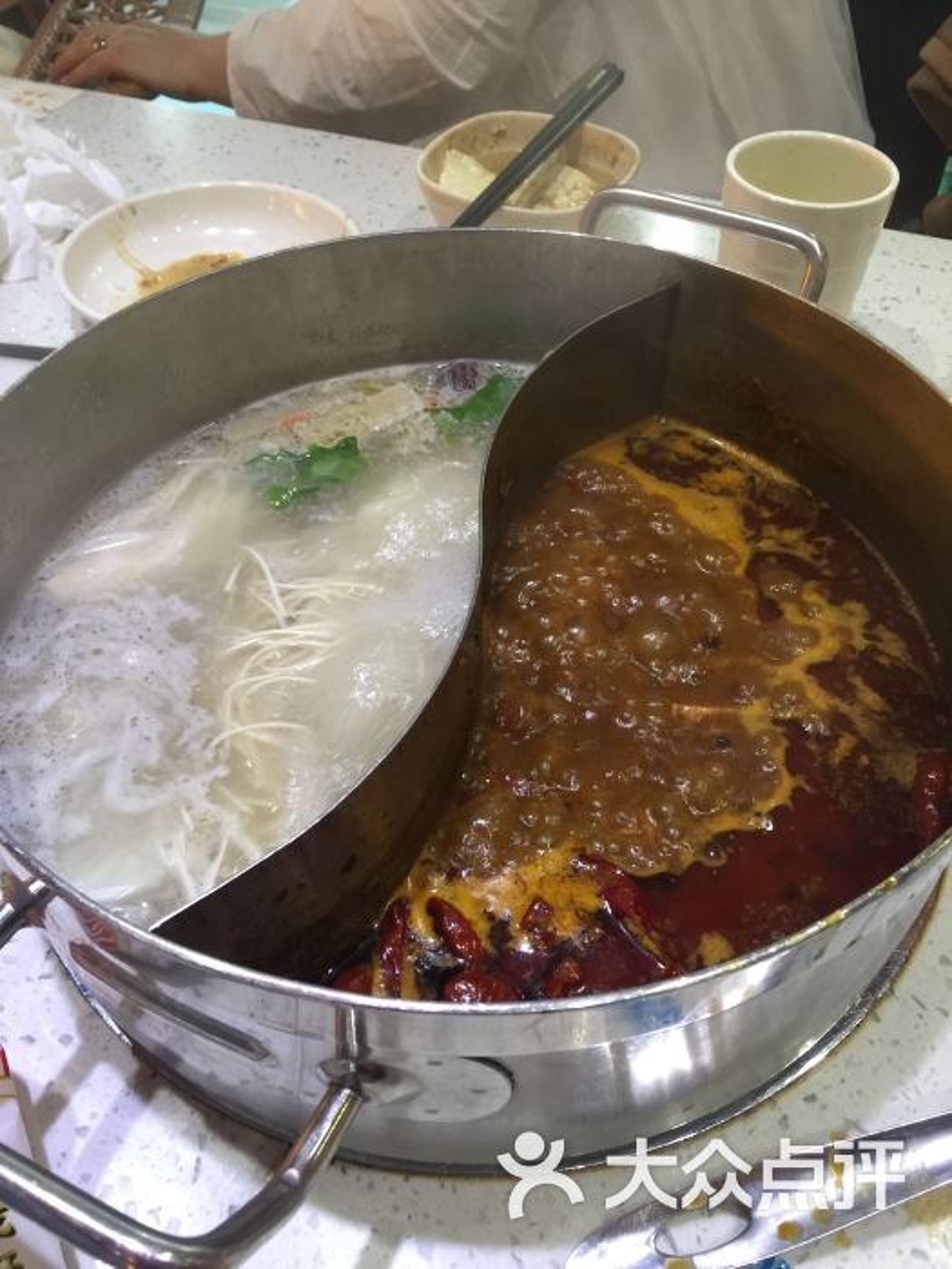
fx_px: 1063
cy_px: 634
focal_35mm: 29
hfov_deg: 48.2
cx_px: 476
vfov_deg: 61.7
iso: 80
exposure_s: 1/17
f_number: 2.2
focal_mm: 4.15
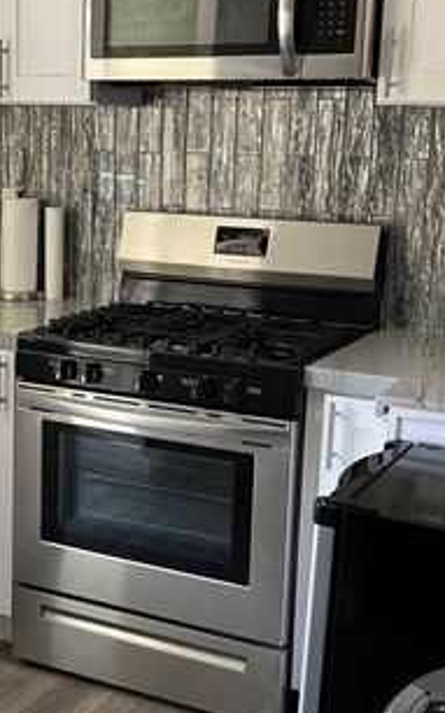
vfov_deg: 34.0
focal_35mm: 60
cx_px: 98
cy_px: 369
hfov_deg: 21.4
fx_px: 1165
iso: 64
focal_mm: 5.7
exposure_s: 1/121
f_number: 1.5
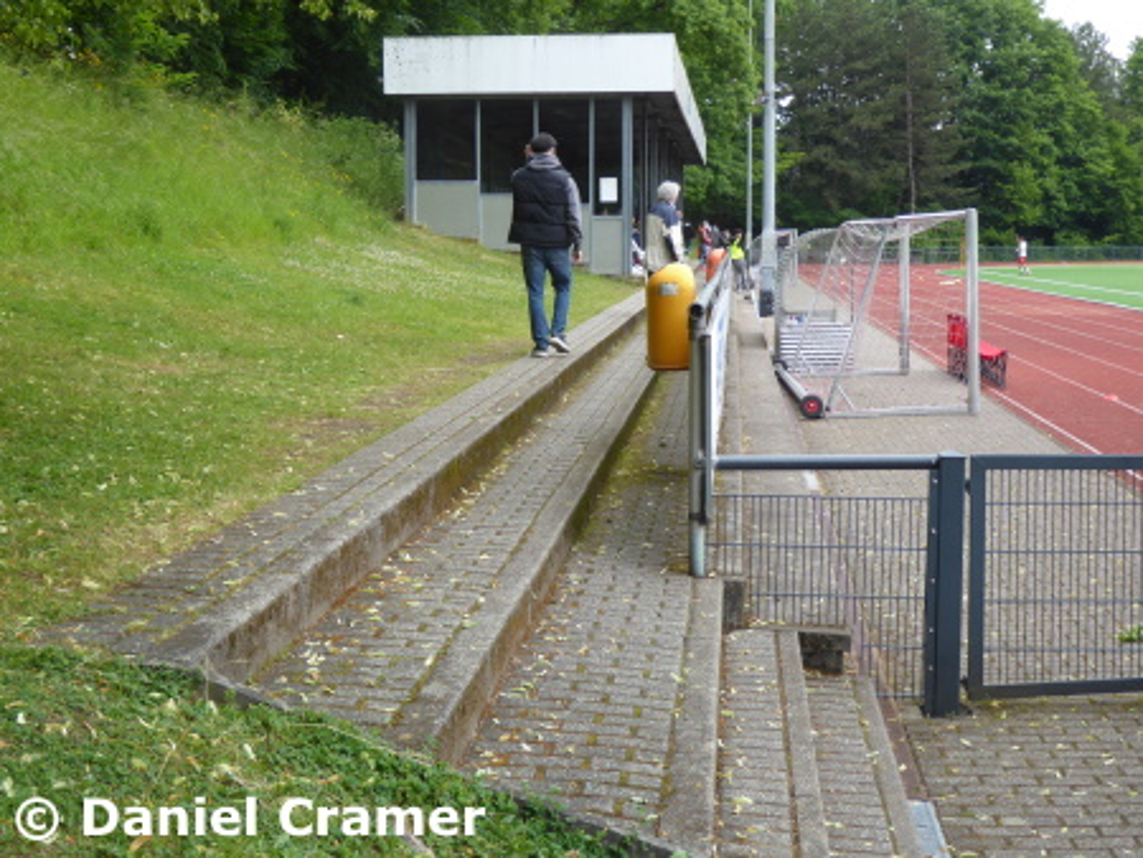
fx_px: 1652
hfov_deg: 38.2
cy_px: 429
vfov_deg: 29.1
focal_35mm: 50
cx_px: 572
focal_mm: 9
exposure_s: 1/100
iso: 80
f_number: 4.1
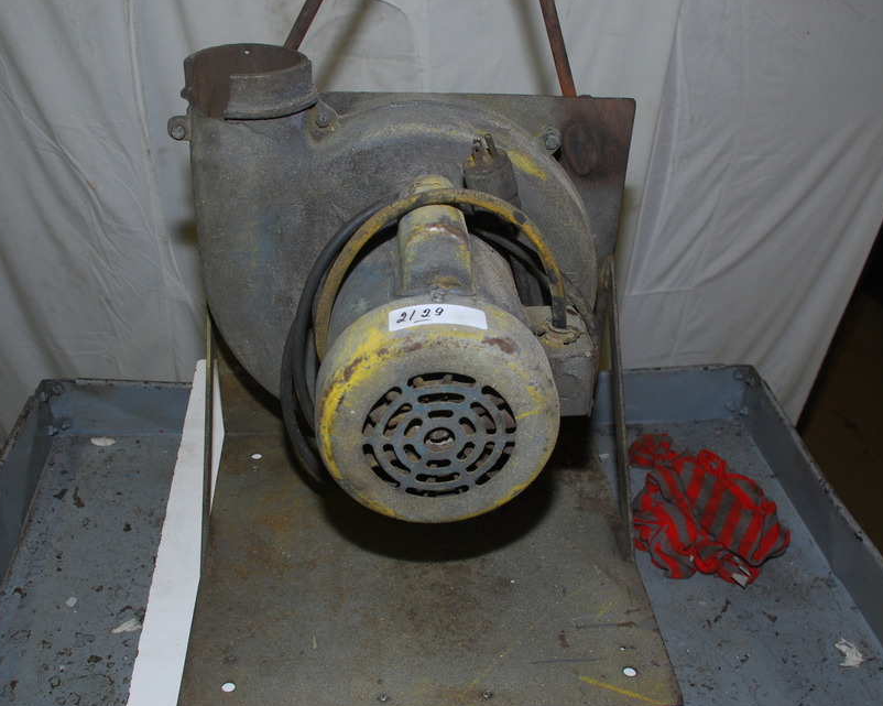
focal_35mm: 36
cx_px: 440
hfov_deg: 50.3
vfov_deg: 41.1
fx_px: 940
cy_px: 346
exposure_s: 1/60
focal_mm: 20
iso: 200
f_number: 5
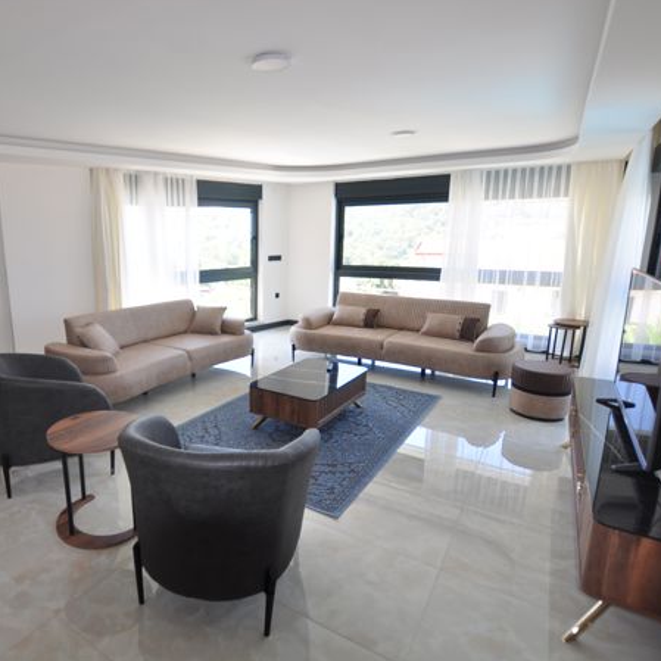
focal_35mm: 20
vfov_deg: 74.8
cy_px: 327
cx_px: 210
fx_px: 432
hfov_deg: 72.1
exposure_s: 1/100
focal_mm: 10
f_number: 4.5
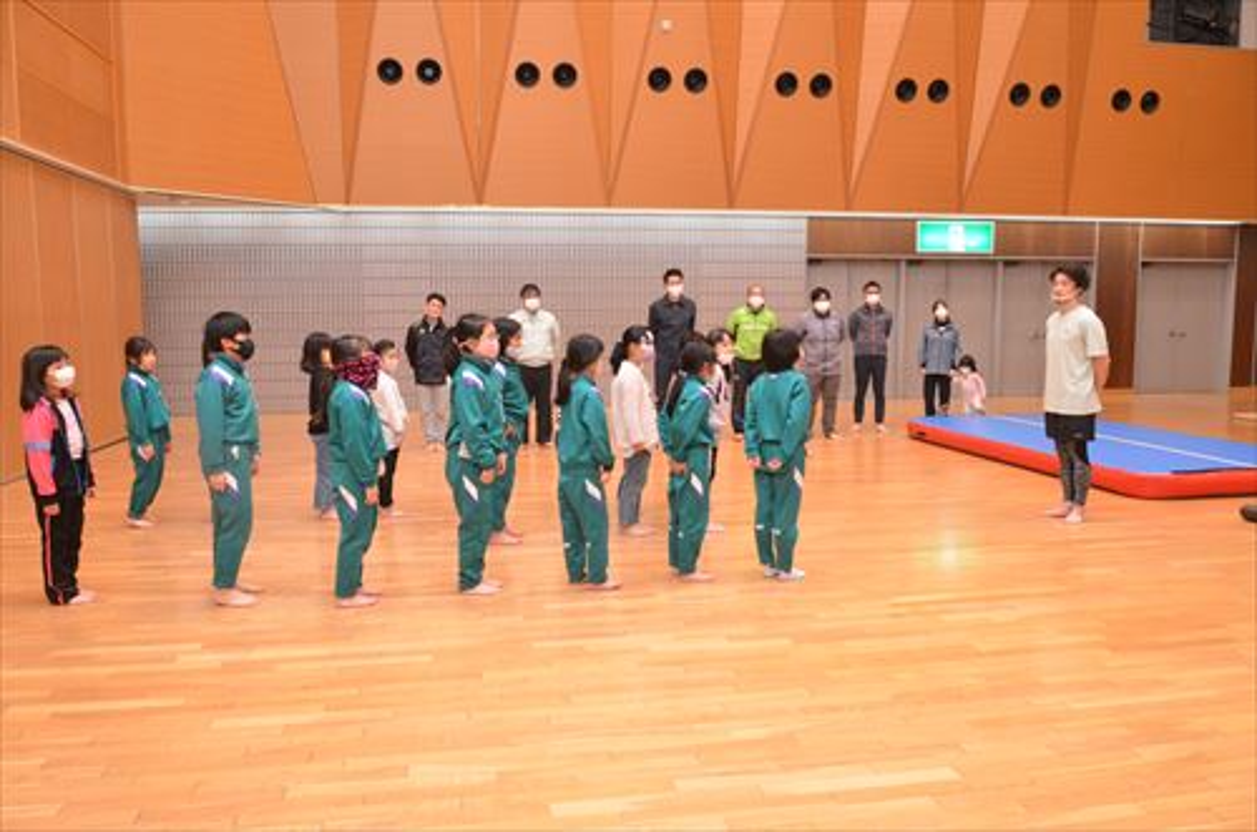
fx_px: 941
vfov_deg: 47.7
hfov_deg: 67.5
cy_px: 416
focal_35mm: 27
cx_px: 628
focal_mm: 18
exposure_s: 1/60
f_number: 5.6
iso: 3200
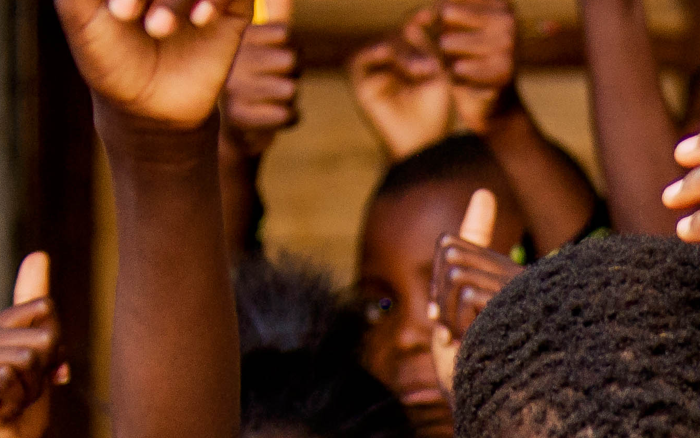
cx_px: 878
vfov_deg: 3.6
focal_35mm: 364
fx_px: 6945
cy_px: 704
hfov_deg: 5.7
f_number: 5
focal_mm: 80
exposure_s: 1/160
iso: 320
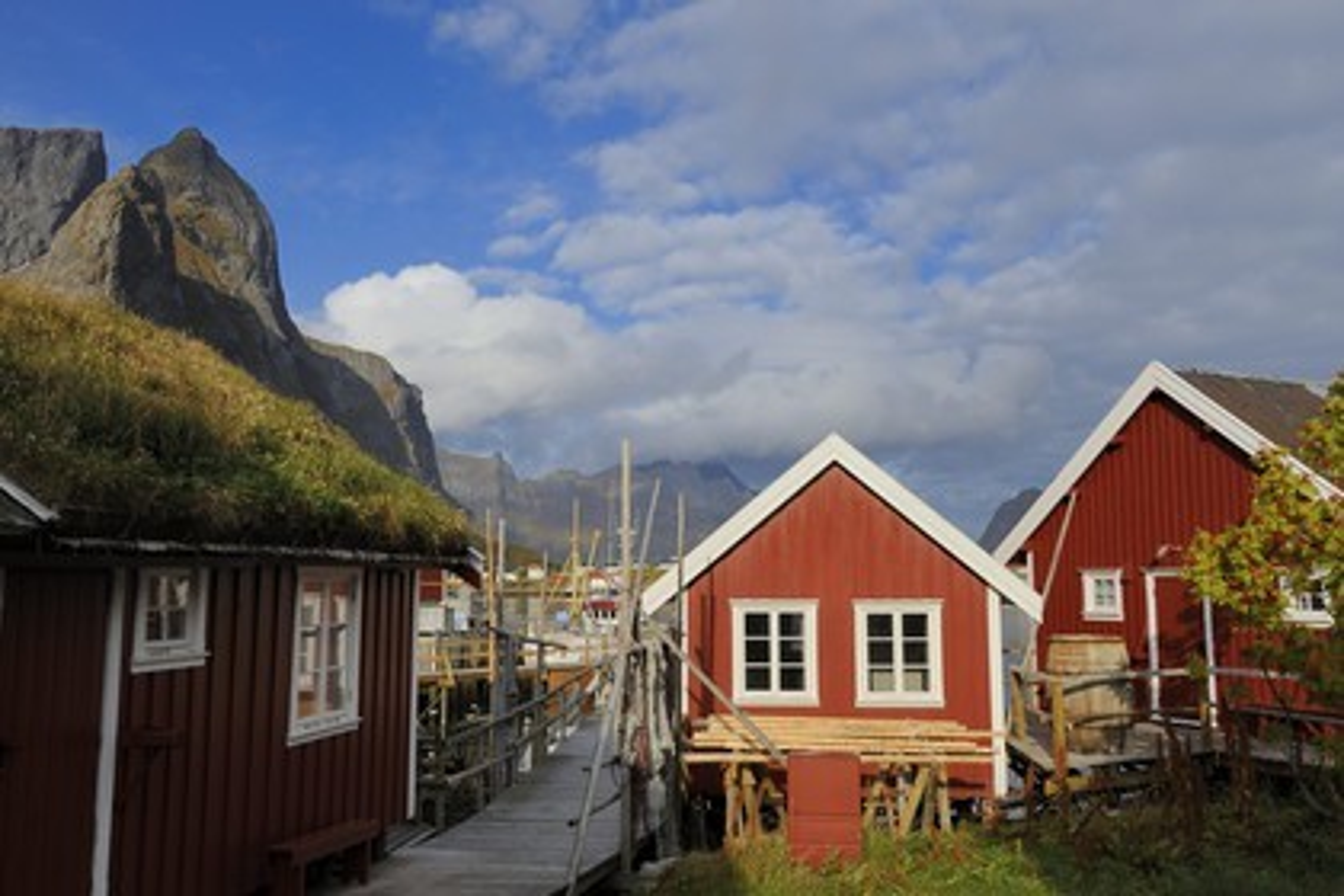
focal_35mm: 32
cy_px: 448
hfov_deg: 58.7
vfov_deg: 41.1
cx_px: 672
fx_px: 1195
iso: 400
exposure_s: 1/160
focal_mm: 32
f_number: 20
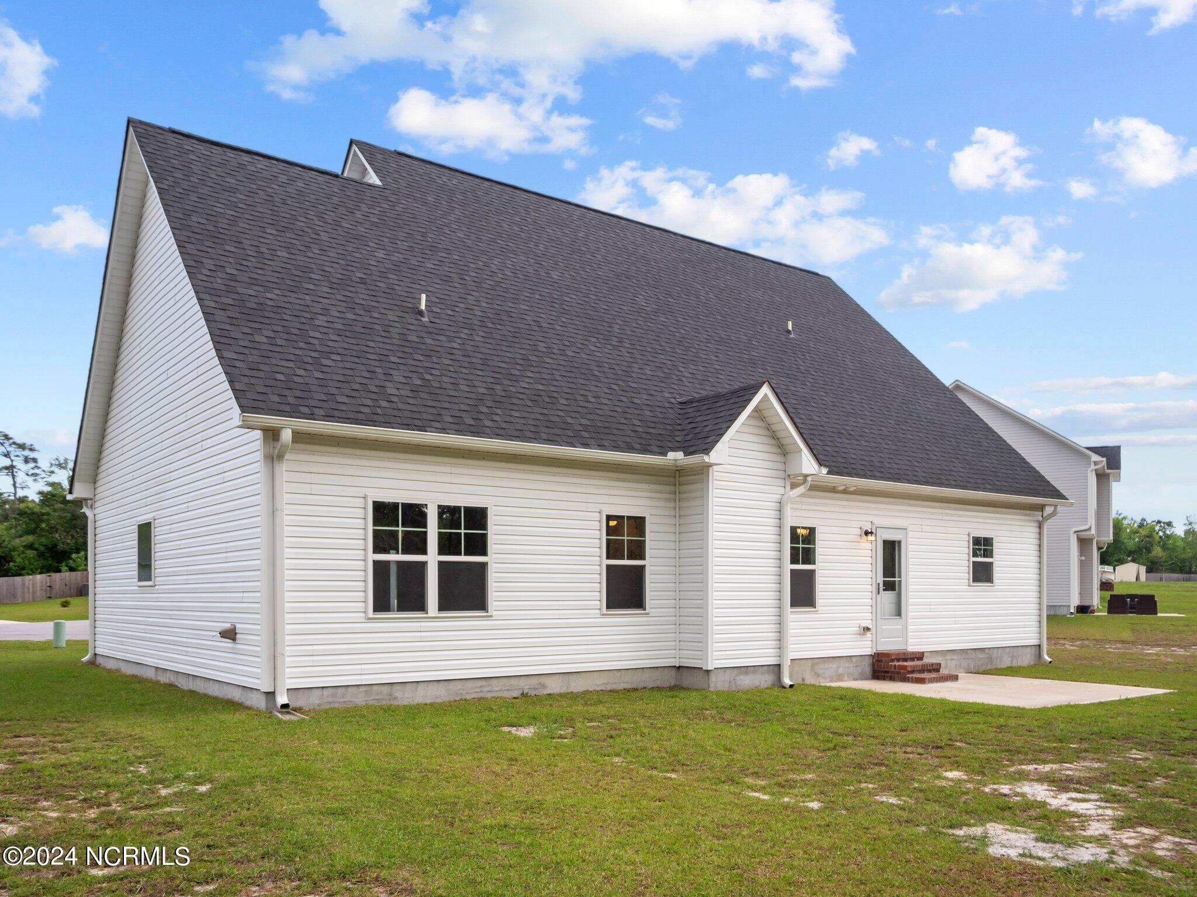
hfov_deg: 63.4
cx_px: 598
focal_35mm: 28
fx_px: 968
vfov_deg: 49.7
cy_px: 448
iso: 200
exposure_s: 1/320
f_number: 5.6
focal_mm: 14
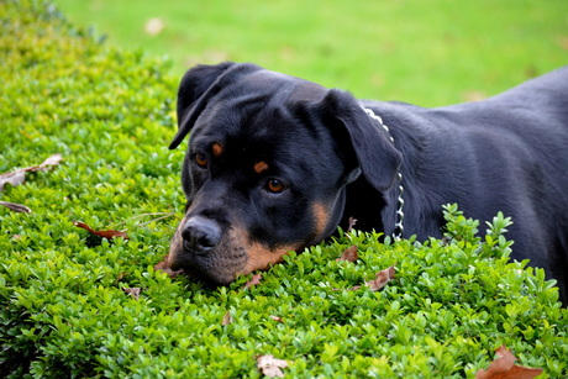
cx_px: 284
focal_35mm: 165
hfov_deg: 12.4
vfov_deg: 8.3
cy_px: 190
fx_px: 2604
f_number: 4.5
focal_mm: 110
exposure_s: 1/160
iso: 1600
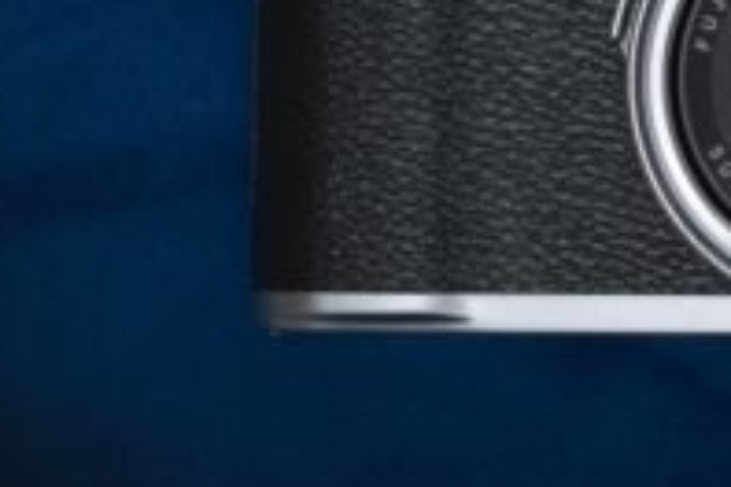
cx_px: 786
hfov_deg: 12.6
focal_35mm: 161
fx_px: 3269
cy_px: 4
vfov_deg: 8.5
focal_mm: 35
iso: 200
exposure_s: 1/200
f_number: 5.6
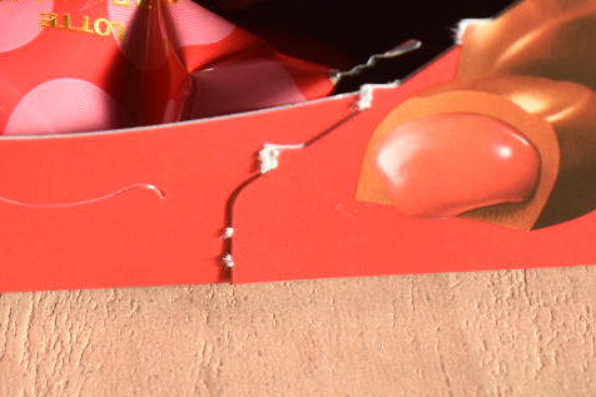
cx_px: 50
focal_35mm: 143
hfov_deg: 14.2
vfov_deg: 9.3
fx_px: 2366
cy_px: -214
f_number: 8
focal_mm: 28
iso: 250
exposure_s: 1/250
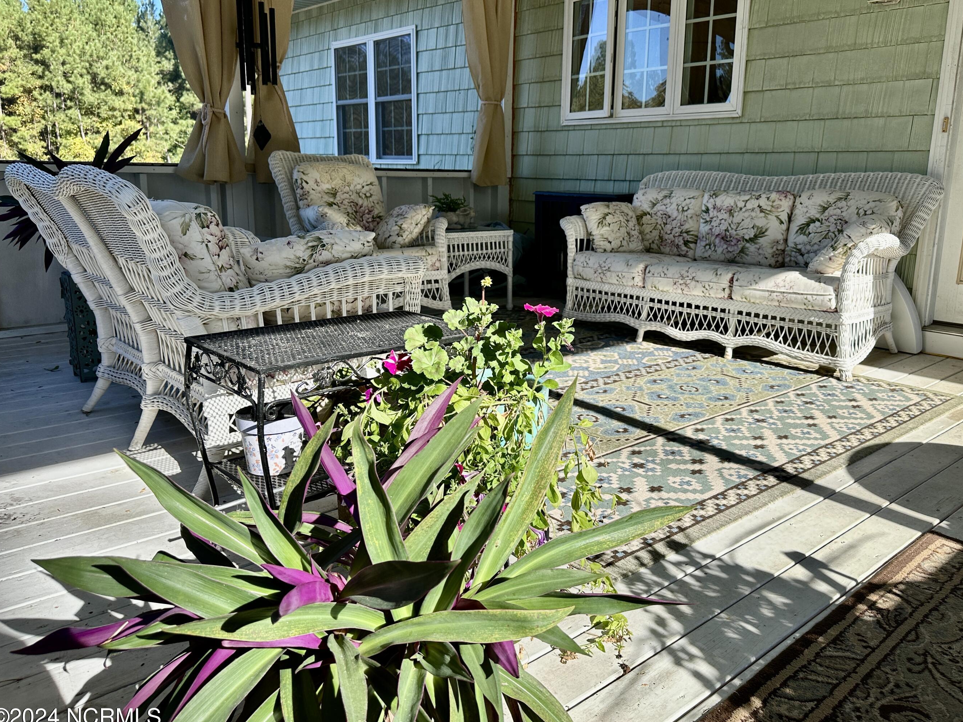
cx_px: 532
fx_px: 751
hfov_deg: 65.2
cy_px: 348
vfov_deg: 51.3
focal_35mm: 27
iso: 80
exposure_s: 1/1198
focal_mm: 6.86
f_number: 1.78
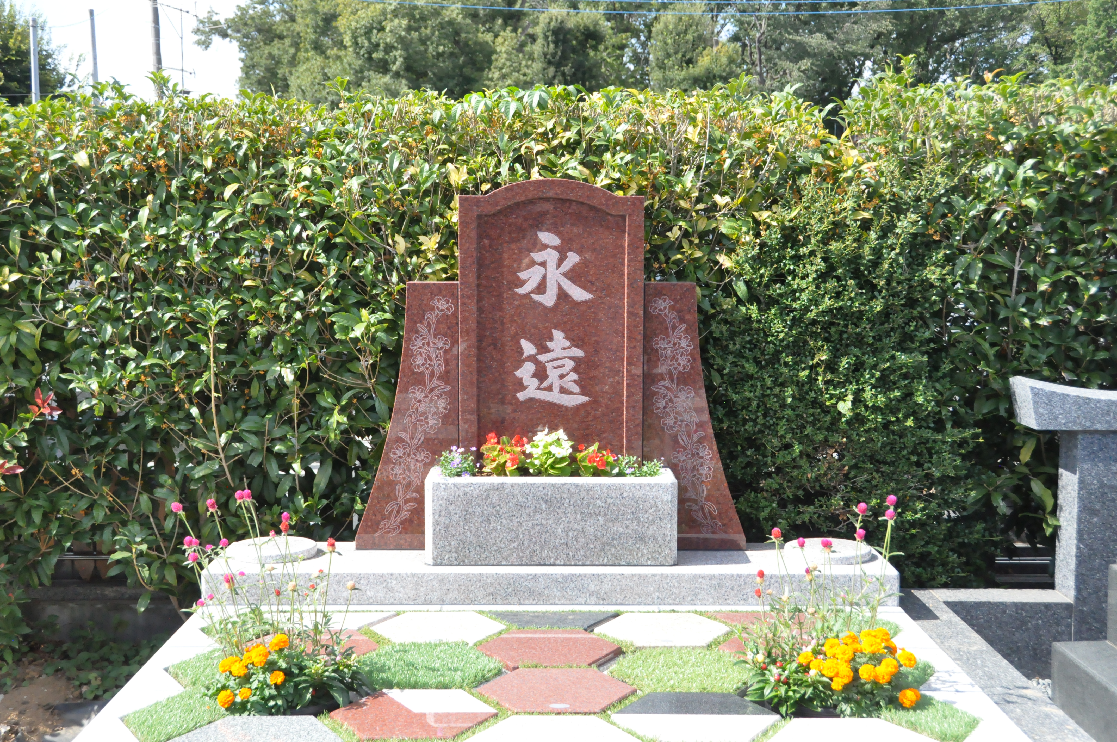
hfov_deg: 42.4
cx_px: 558
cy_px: 371
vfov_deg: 28.9
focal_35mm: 46
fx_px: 1441
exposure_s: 1/4000
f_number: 6.3
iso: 2500
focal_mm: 31
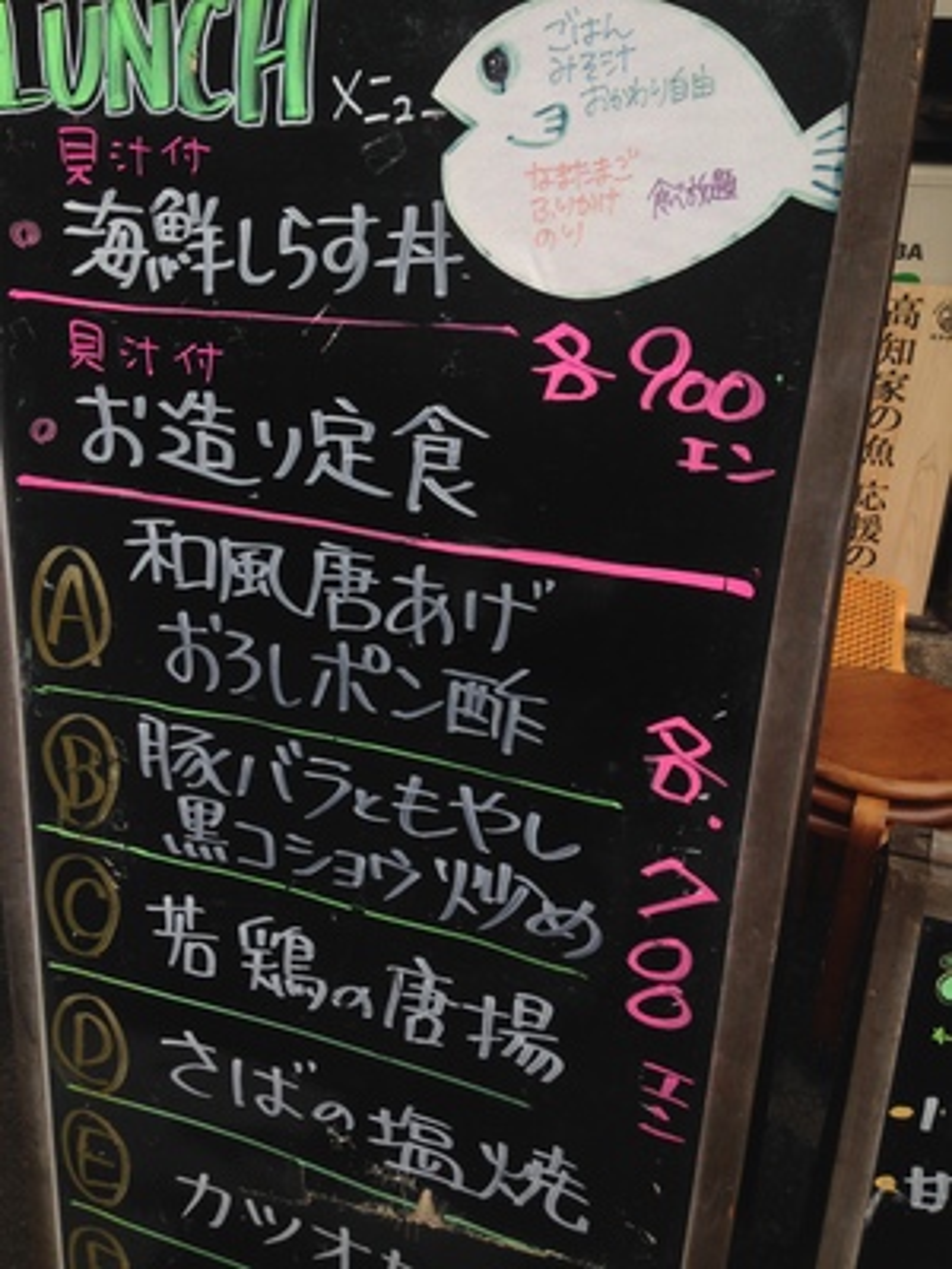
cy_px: 634
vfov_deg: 55.4
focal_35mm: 33
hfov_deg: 42.9
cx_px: 476
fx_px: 1210
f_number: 2.4
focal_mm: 4.12
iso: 50
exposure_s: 1/276
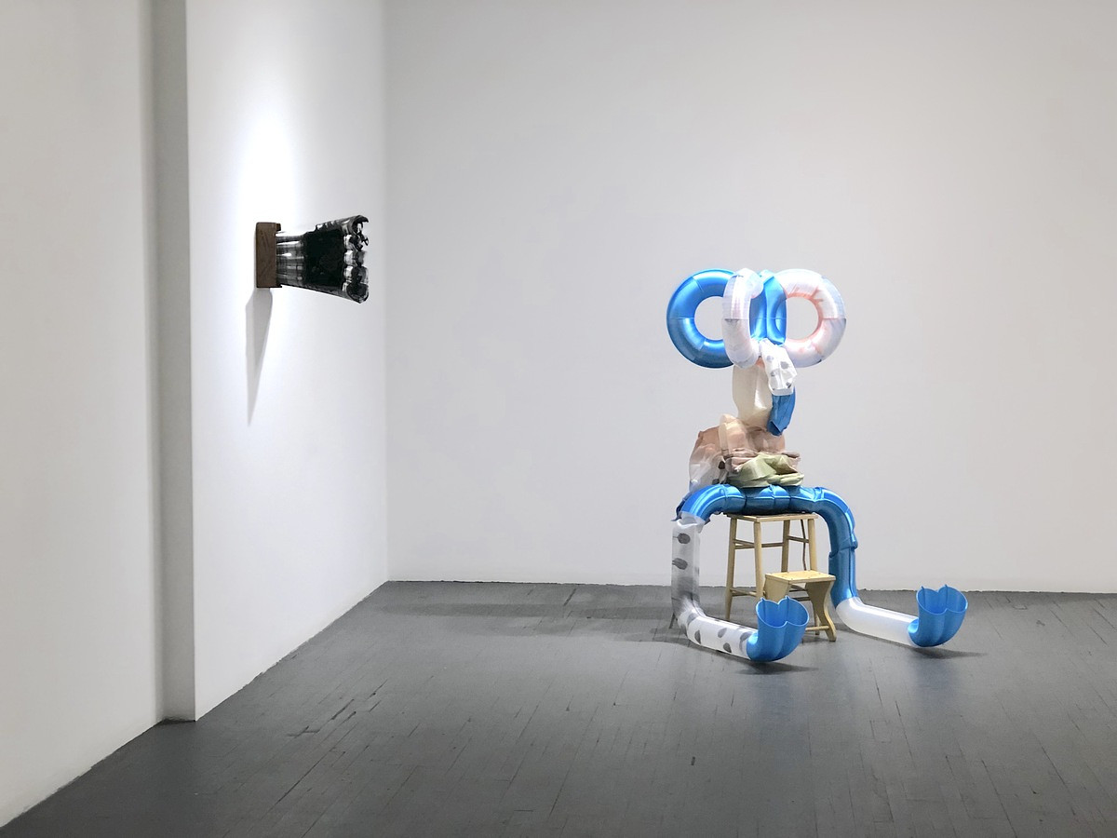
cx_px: 558
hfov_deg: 33.8
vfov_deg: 25.7
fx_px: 1839
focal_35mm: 57
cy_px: 419
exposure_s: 1/30
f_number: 2.8
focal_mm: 6.6
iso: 50
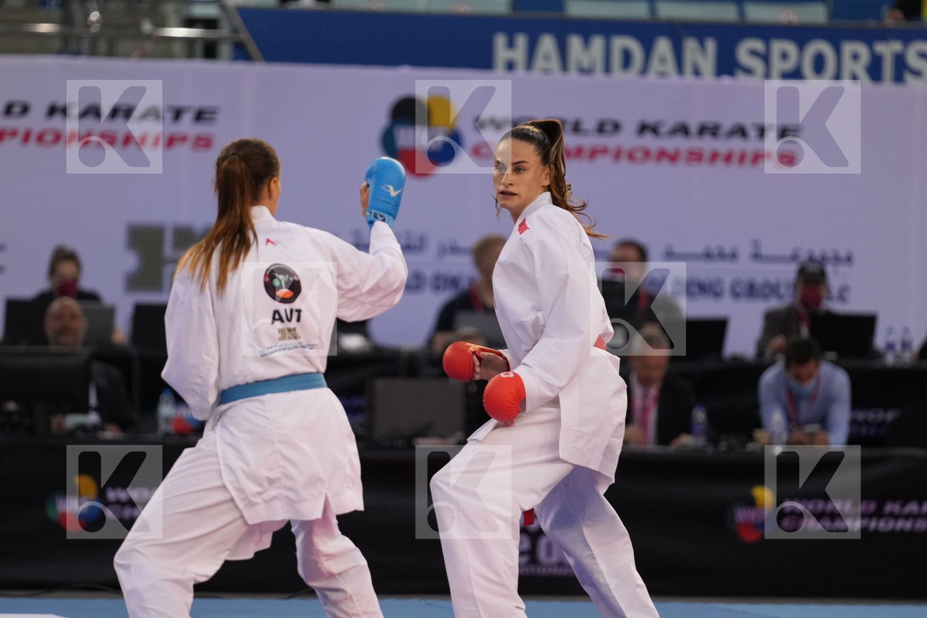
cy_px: 309
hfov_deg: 6.9
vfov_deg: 4.6
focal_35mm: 300
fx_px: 7724
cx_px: 464
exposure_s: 1/1000
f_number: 2.8
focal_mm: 200
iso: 2000
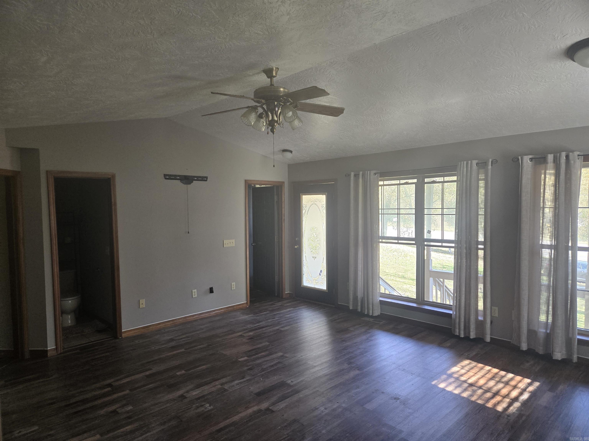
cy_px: 220
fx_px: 391
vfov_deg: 58.9
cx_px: 294
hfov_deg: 73.9
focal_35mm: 23
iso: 160
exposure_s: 1/120
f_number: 1.8
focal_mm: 5.4
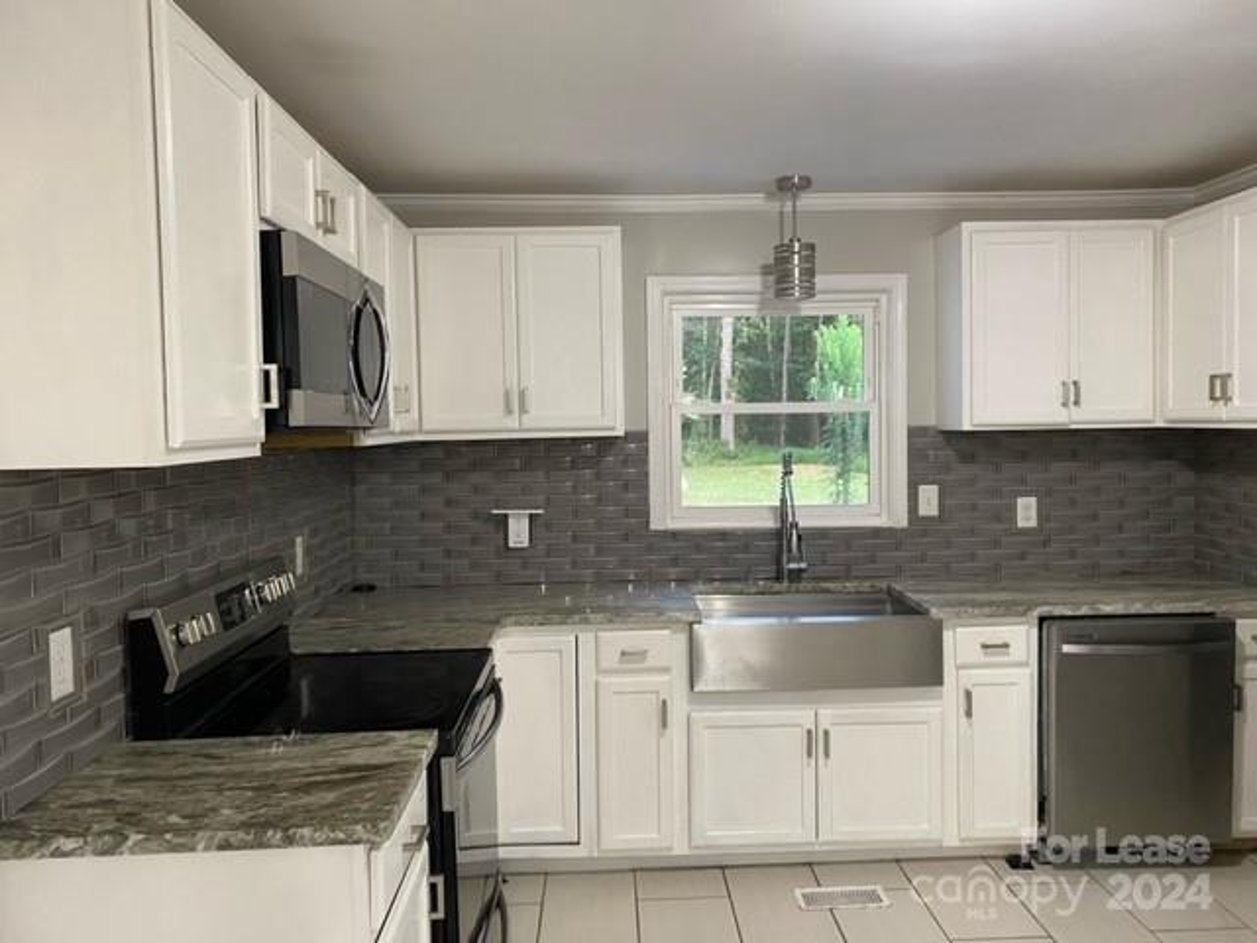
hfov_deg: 67.3
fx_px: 944
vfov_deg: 53.1
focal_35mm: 26
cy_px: 472
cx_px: 628
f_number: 1.8
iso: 500
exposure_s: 1/60
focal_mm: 4.25
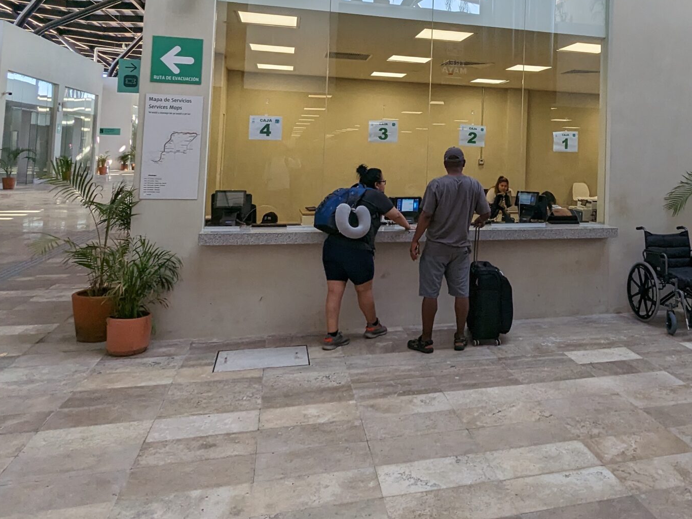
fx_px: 600
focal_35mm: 30
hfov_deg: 57.9
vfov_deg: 45.0
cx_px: 489
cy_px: 123
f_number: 2.2
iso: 72
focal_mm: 2.35
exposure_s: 1/358
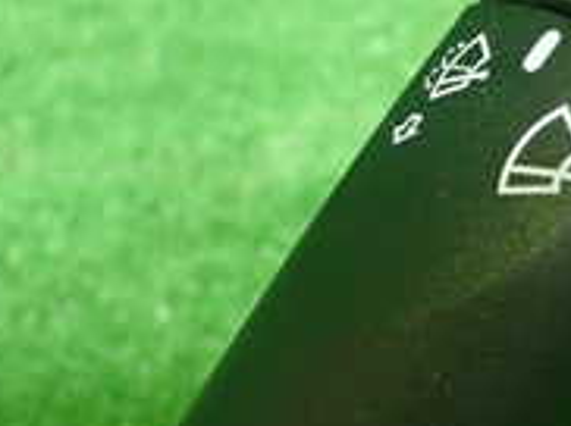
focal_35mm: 119
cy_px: 25
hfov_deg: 15.9
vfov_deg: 12.3
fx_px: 1960
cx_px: 693
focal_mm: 6.37
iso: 400
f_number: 2.5
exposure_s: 1/40
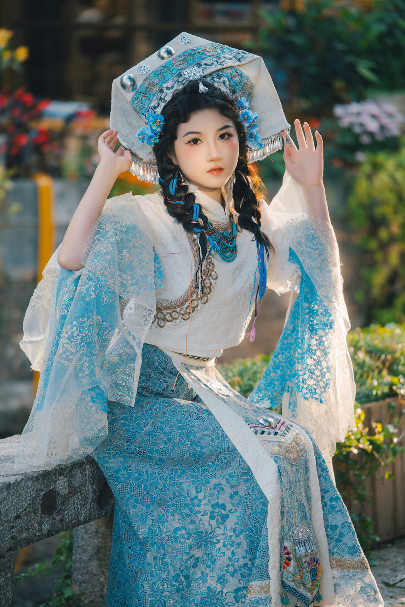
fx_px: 2143
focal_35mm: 127
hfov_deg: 10.8
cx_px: 202
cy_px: 304
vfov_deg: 16.1
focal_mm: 127
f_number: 2.8
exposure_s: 1/160
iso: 100
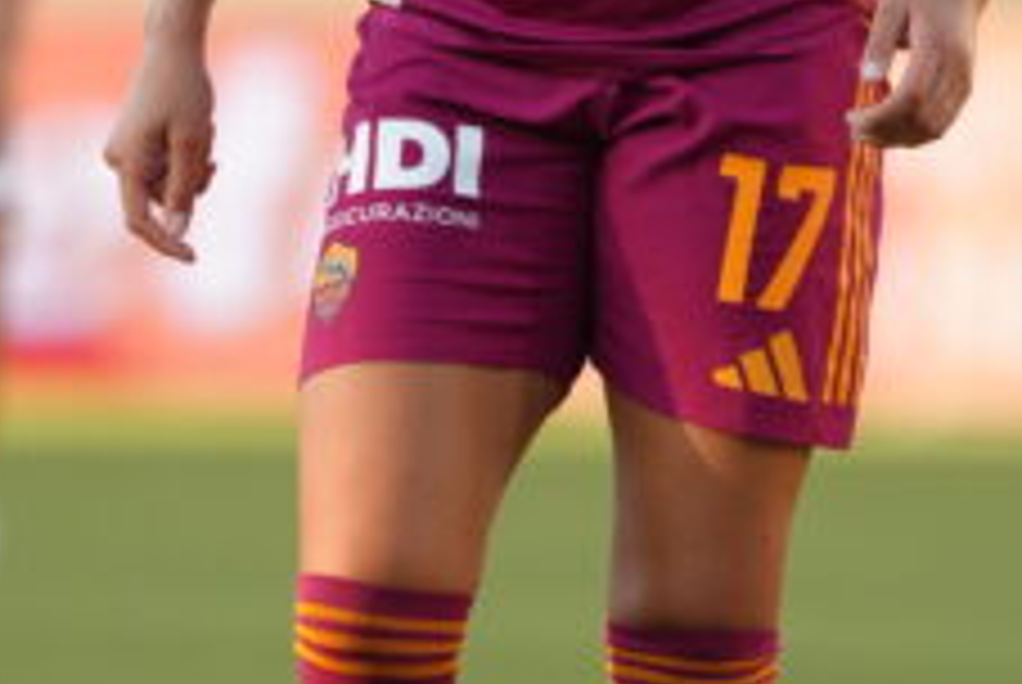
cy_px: -292
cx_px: 486
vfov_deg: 0.8
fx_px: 52189
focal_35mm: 1836
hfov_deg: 1.1
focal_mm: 600
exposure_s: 1/1000
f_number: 6.3
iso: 1250
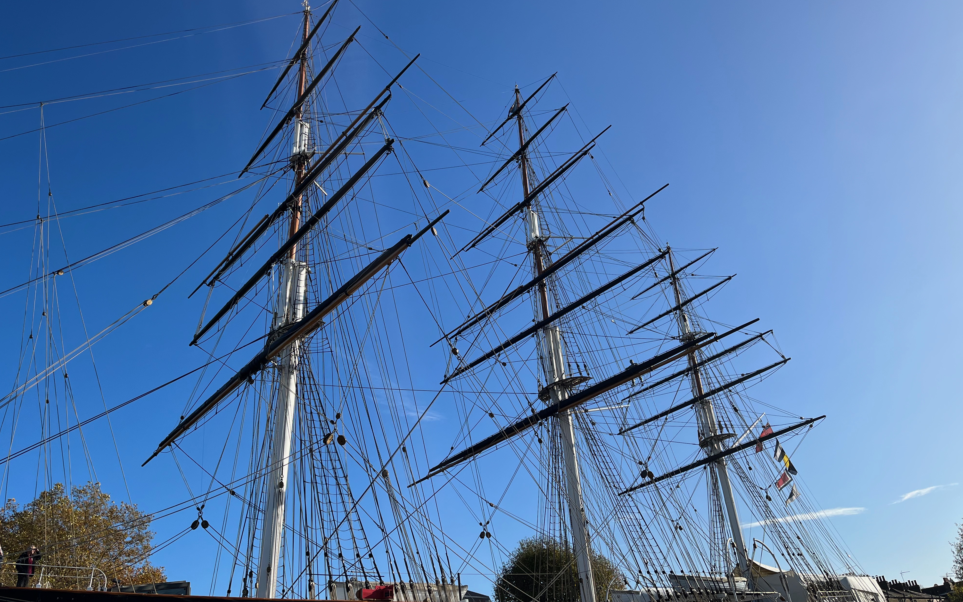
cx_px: 478
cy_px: 291
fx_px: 735
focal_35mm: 28
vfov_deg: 44.5
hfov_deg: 66.5
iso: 50
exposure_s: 1/3623
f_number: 1.6
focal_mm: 5.1
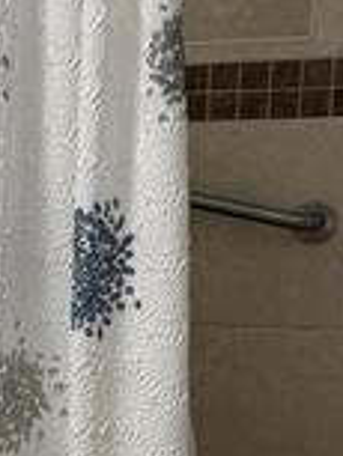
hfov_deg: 14.4
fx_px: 1240
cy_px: 405
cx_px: -218
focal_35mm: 94
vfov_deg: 20.5
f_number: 1.78
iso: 125
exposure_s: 1/60
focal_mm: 6.76
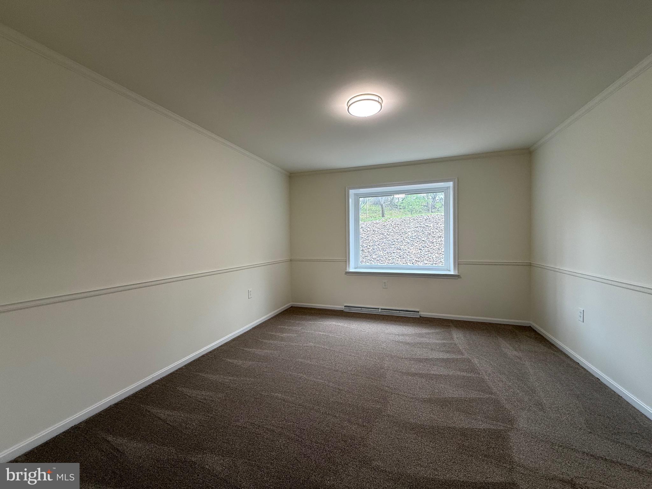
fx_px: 264
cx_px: 326
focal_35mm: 14
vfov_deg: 85.7
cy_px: 244
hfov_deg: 102.1
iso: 80
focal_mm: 2.22
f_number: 2.2
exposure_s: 1/99
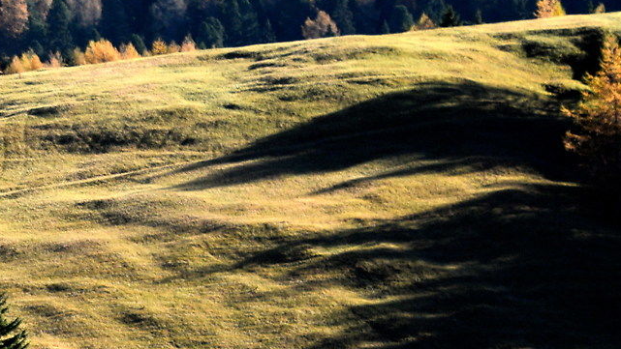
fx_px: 5617
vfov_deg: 3.5
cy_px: 658
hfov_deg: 6.2
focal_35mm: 341
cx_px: -427
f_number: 9
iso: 200
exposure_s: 1/320
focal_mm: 58
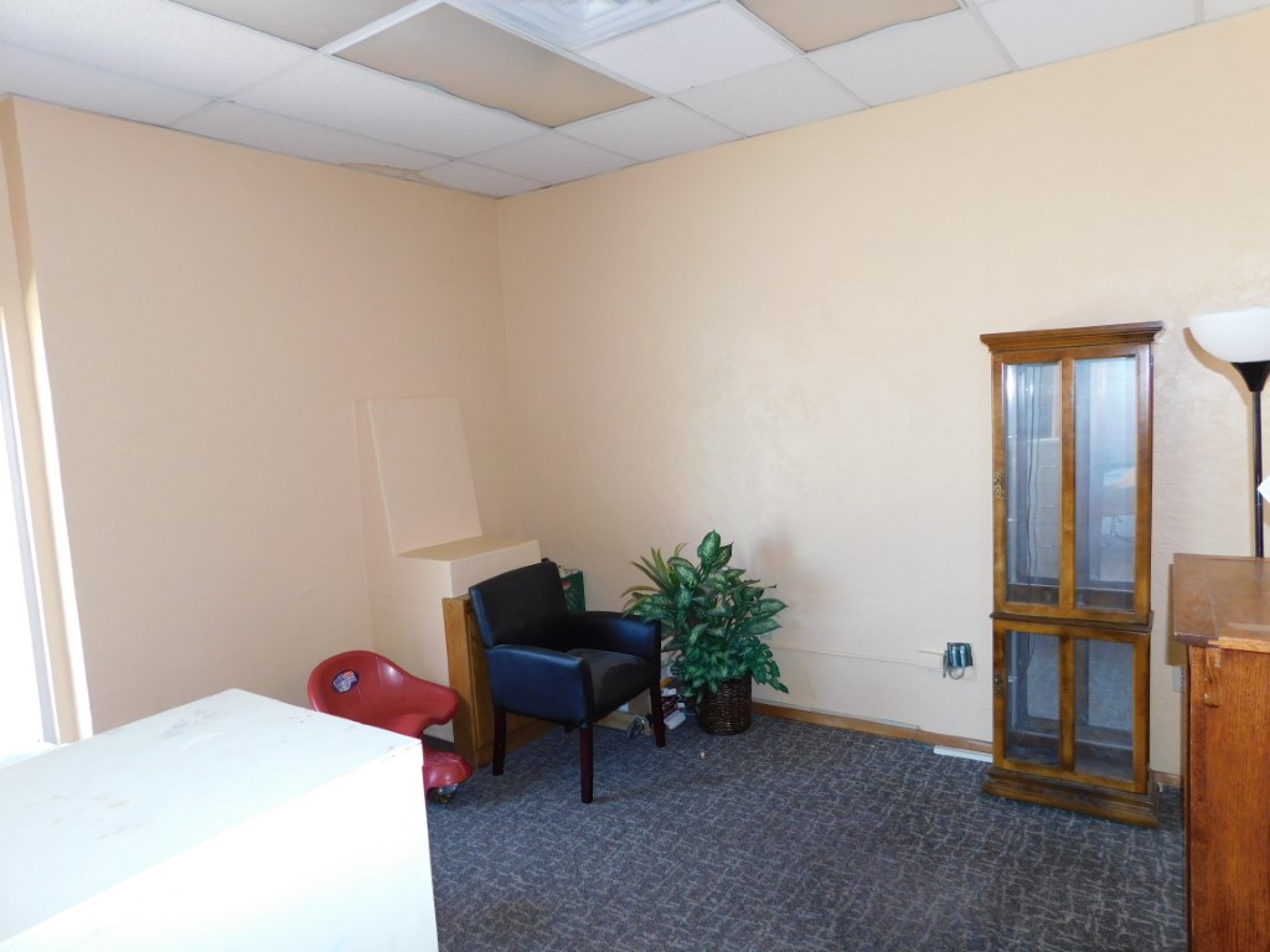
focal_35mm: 23
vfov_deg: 58.9
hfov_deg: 73.9
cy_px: 476
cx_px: 635
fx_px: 844
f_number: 3
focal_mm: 4
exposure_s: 1/30
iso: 200
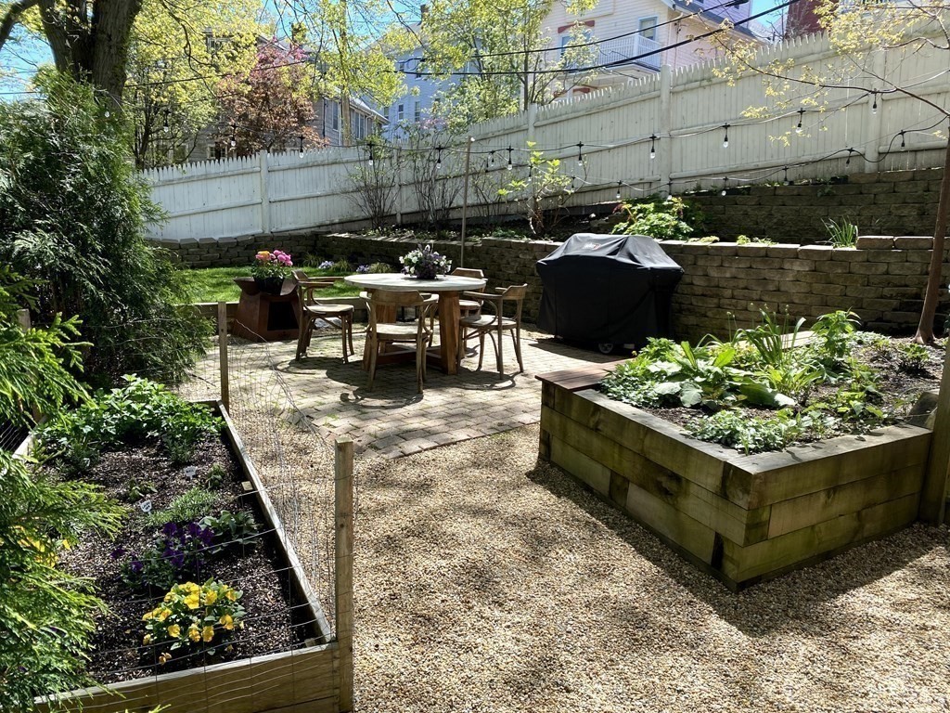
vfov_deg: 53.1
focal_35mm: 26
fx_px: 714
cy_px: 356
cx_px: 475
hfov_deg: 67.3
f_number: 1.8
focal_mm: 4.25
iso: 32
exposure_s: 1/778
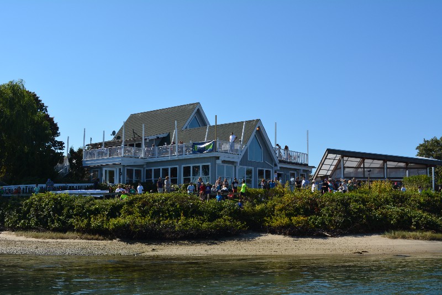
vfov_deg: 30.8
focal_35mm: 44
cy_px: 148
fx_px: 534
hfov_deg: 45.0
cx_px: 221
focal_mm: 29
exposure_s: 1/200
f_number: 10
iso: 100
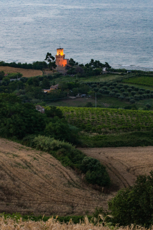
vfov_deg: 19.1
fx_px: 680
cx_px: 60
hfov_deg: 12.8
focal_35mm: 107
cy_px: 141
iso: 400
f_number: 5.6
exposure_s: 1/15
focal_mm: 55
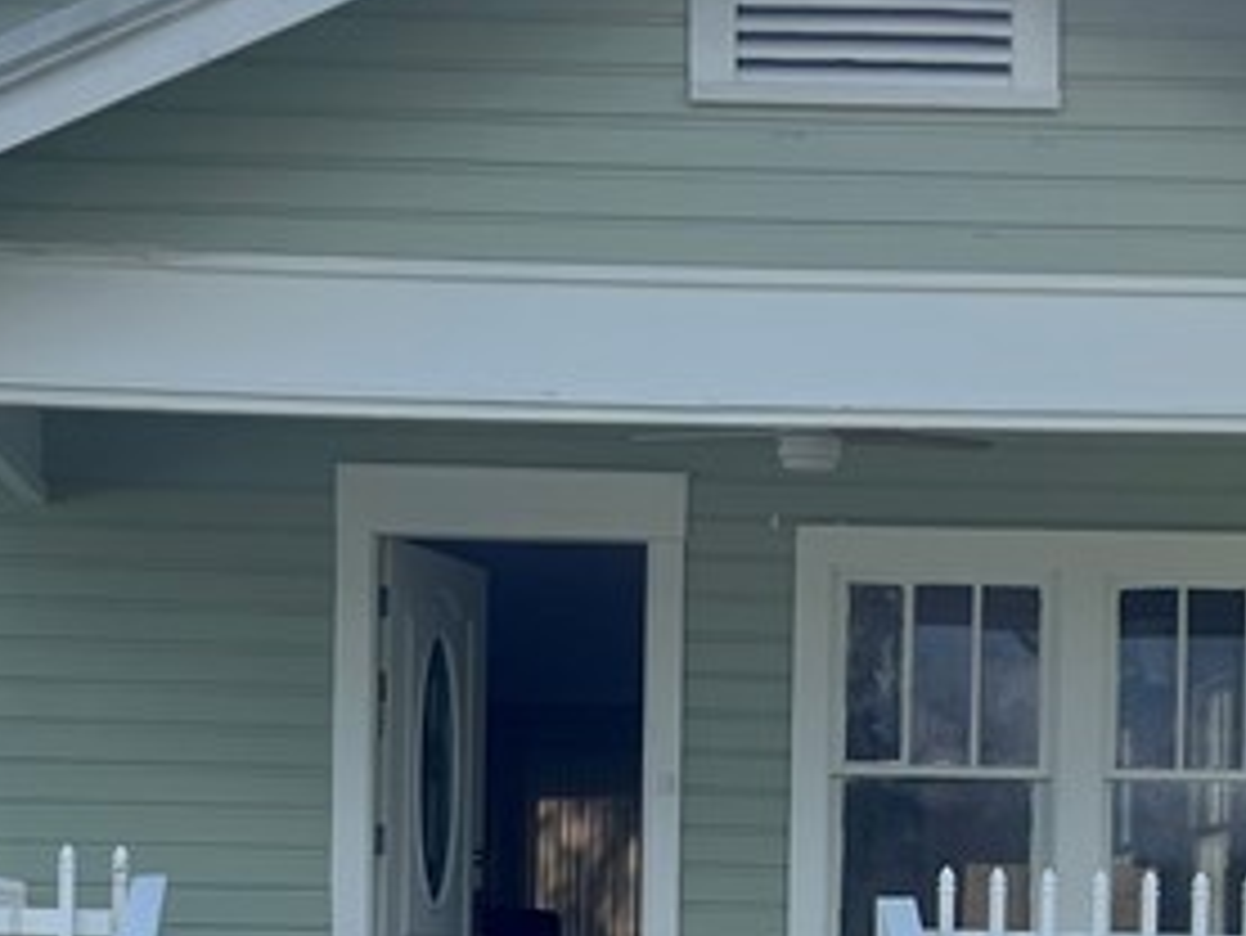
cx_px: 540
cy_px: 945
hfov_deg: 20.4
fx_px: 3457
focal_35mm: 96
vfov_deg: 15.1
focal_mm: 5.7
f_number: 1.5
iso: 50
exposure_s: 1/4274
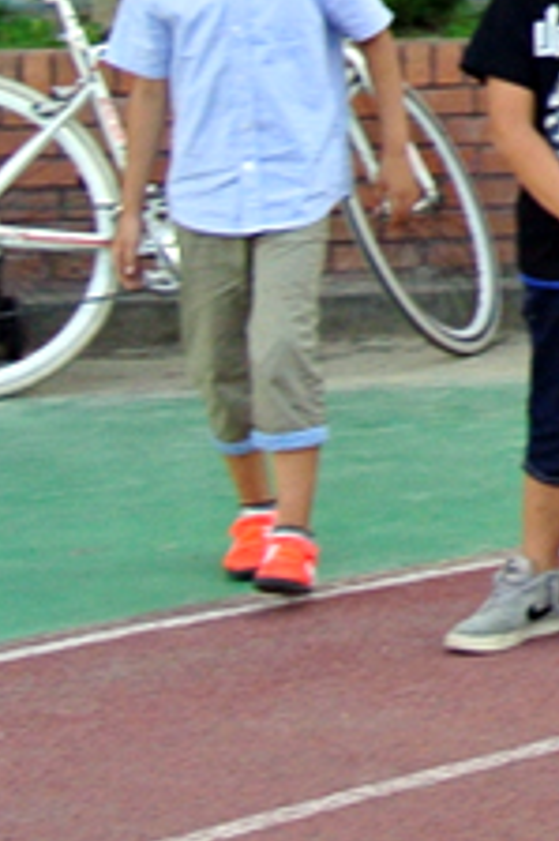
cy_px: 133
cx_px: 2090
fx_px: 3872
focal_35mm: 166
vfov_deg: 12.3
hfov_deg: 6.8
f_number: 4
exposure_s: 1/250
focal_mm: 11
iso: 200
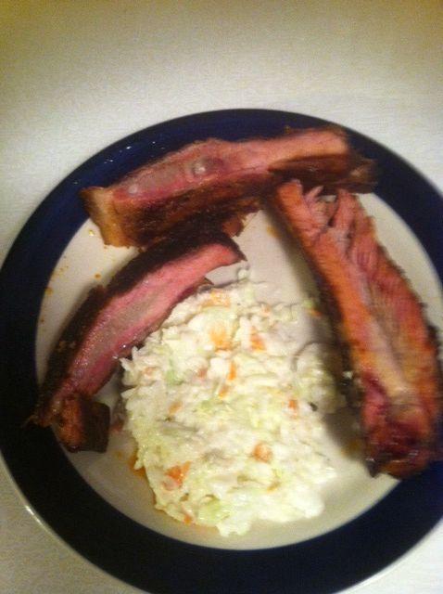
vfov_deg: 52.7
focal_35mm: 35
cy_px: 297
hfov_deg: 40.6
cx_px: 222
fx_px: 599
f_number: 2.8
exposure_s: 1/15
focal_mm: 3.85
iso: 320
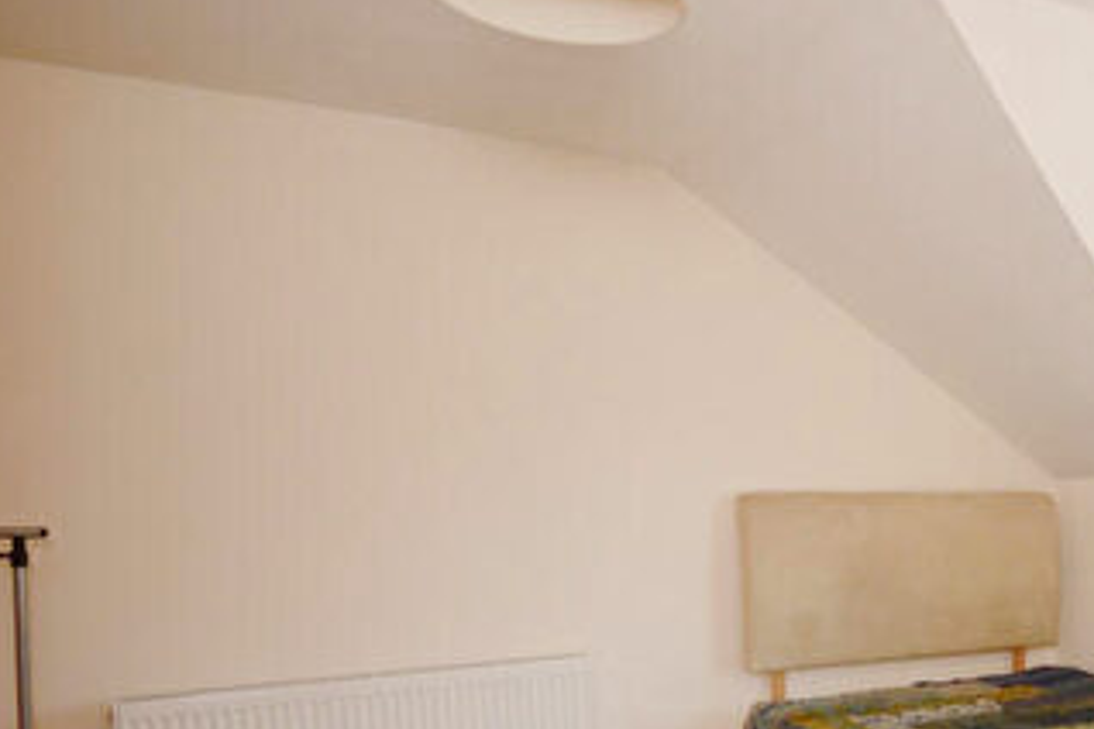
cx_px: 998
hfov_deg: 50.3
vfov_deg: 38.2
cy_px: 600
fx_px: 1003
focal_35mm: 33
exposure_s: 1/125
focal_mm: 10
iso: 400
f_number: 5
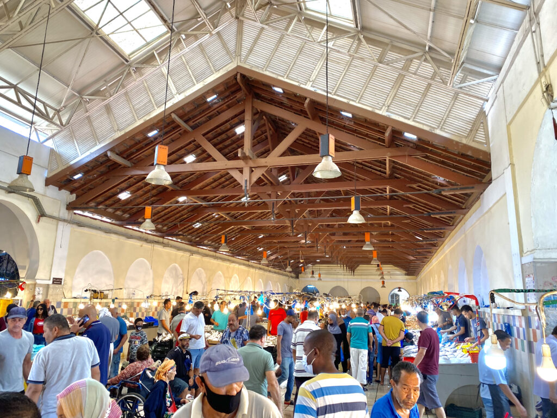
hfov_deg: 67.3
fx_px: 418
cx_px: 278
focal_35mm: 26
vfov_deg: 53.1
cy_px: 209
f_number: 1.8
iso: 125
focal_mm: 4.25
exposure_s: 1/100
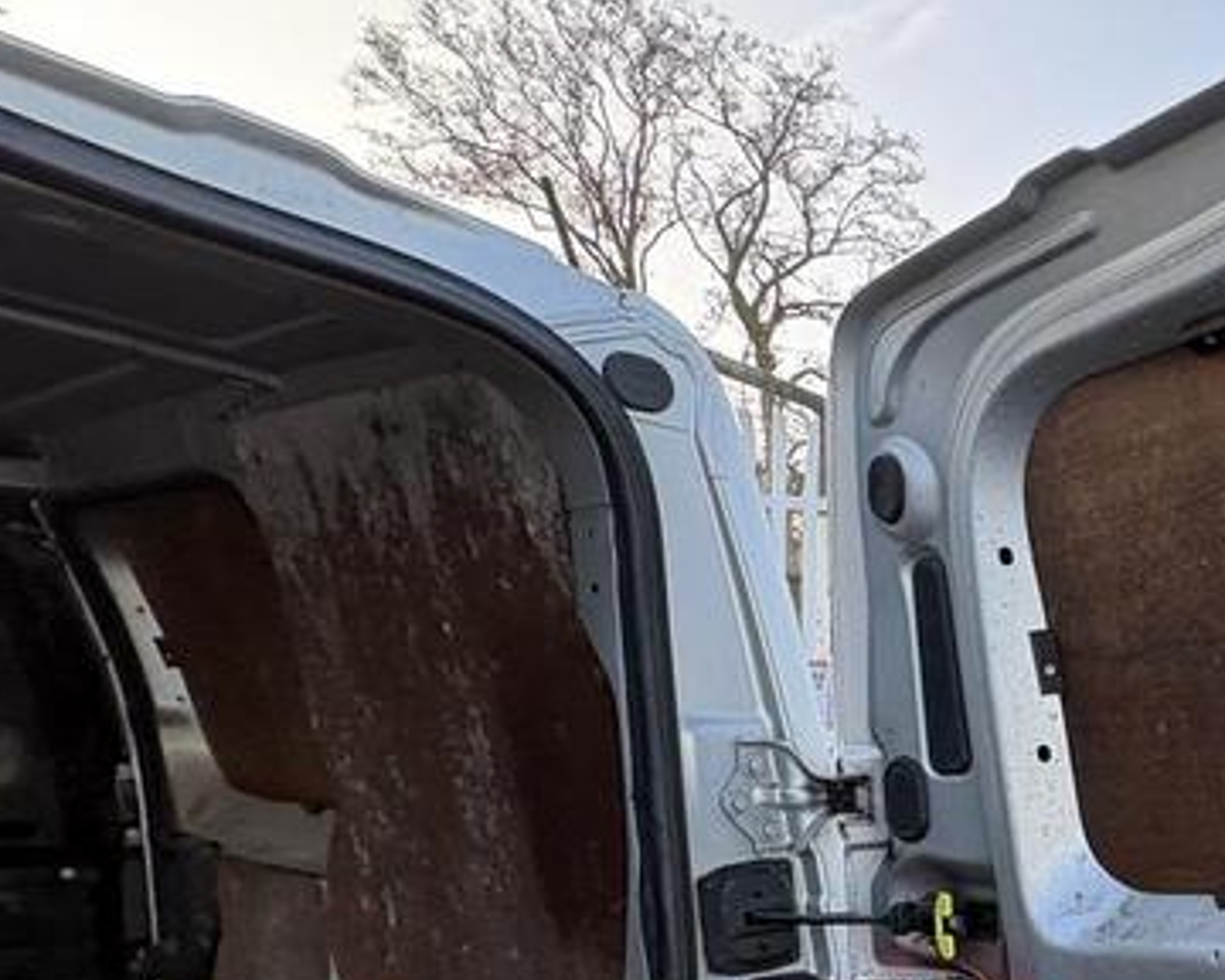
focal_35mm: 34
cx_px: 1416
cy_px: 919
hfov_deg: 40.2
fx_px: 1233
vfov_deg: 39.5
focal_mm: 2.22
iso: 40
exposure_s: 1/133
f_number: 2.2
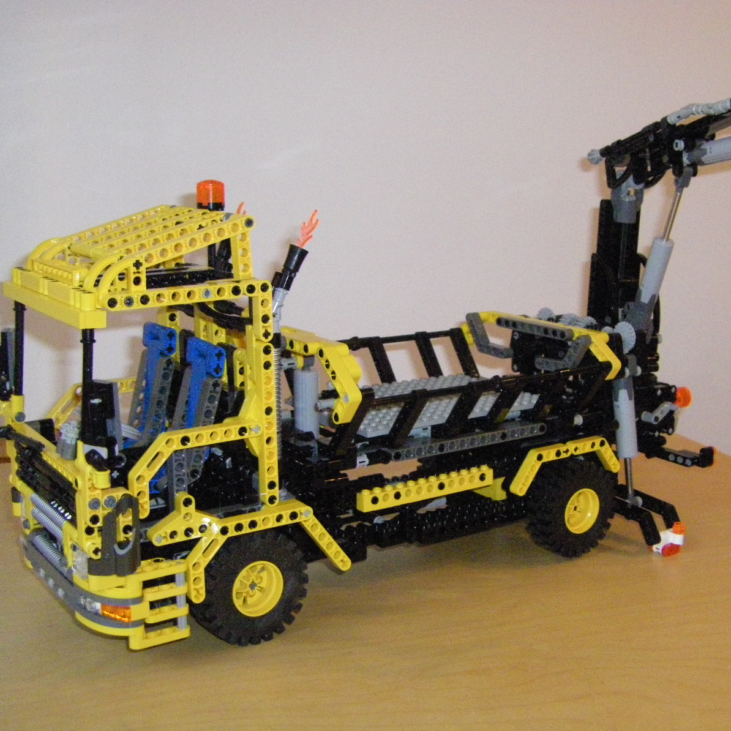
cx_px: 470
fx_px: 1075
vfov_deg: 37.6
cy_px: 365
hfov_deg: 37.3
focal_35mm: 45
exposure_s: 1/50
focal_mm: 6.3
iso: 800
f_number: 3.5
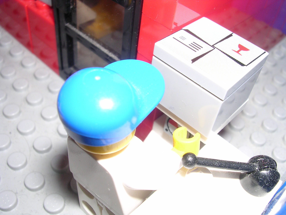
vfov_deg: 37.7
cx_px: 143
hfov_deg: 49.0
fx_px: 314
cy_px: 108
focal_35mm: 38
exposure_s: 1/60.1
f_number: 5.6
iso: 100
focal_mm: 5.8
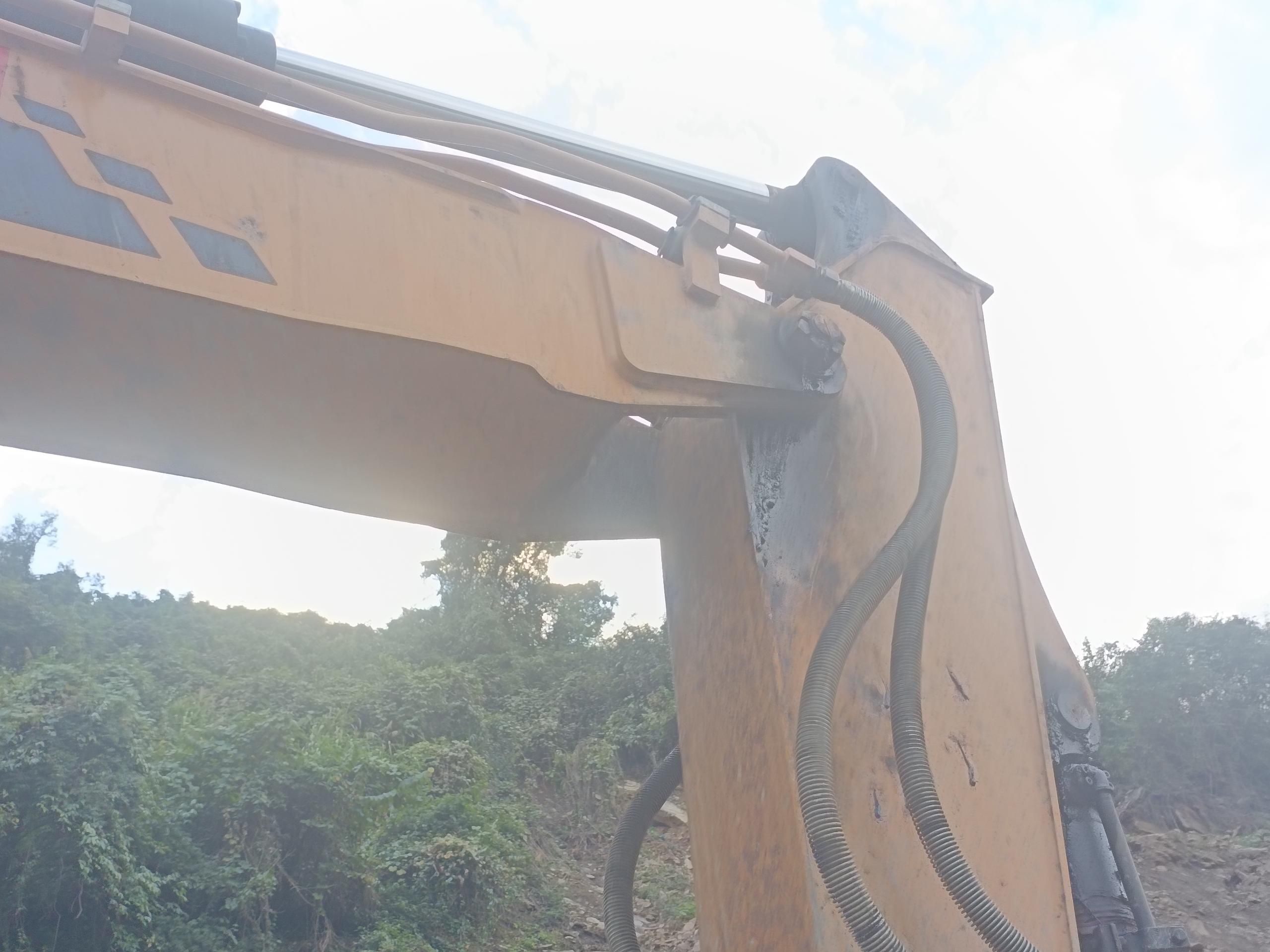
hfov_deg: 42.9
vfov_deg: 32.9
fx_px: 1614
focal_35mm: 44
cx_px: 635
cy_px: 476
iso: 203
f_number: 1.8
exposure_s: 1/50.3
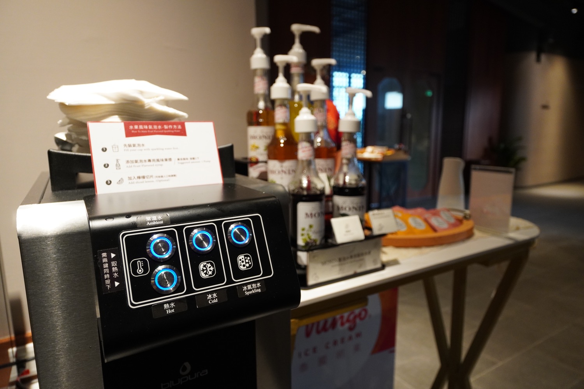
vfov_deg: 51.7
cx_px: 292
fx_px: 401
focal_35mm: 25
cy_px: 194
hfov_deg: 72.1
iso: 1250
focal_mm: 16.5
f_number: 4
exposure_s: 1/60
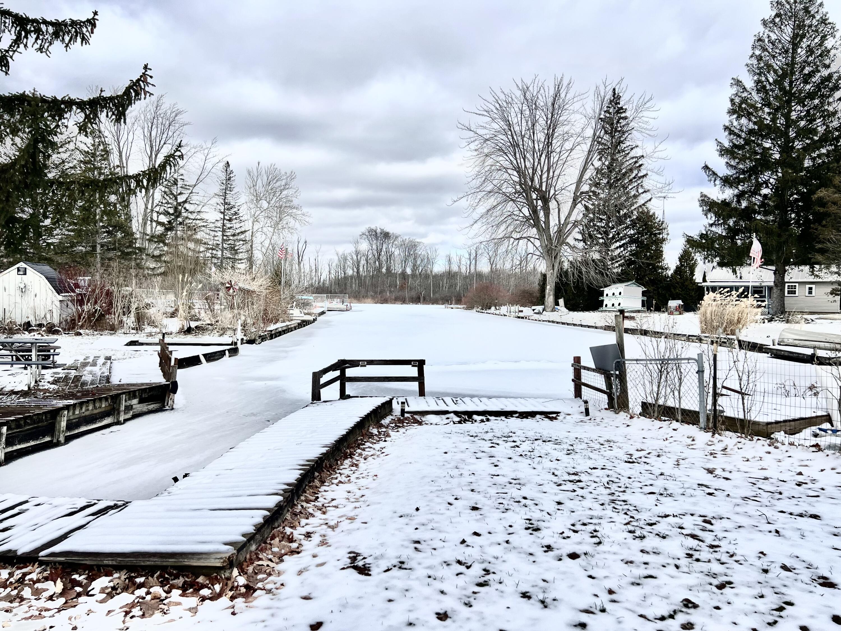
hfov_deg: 67.3
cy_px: 316
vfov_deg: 53.1
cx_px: 420
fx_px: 632
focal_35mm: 26
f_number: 1.5
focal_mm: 5.7
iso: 50
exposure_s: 1/6579
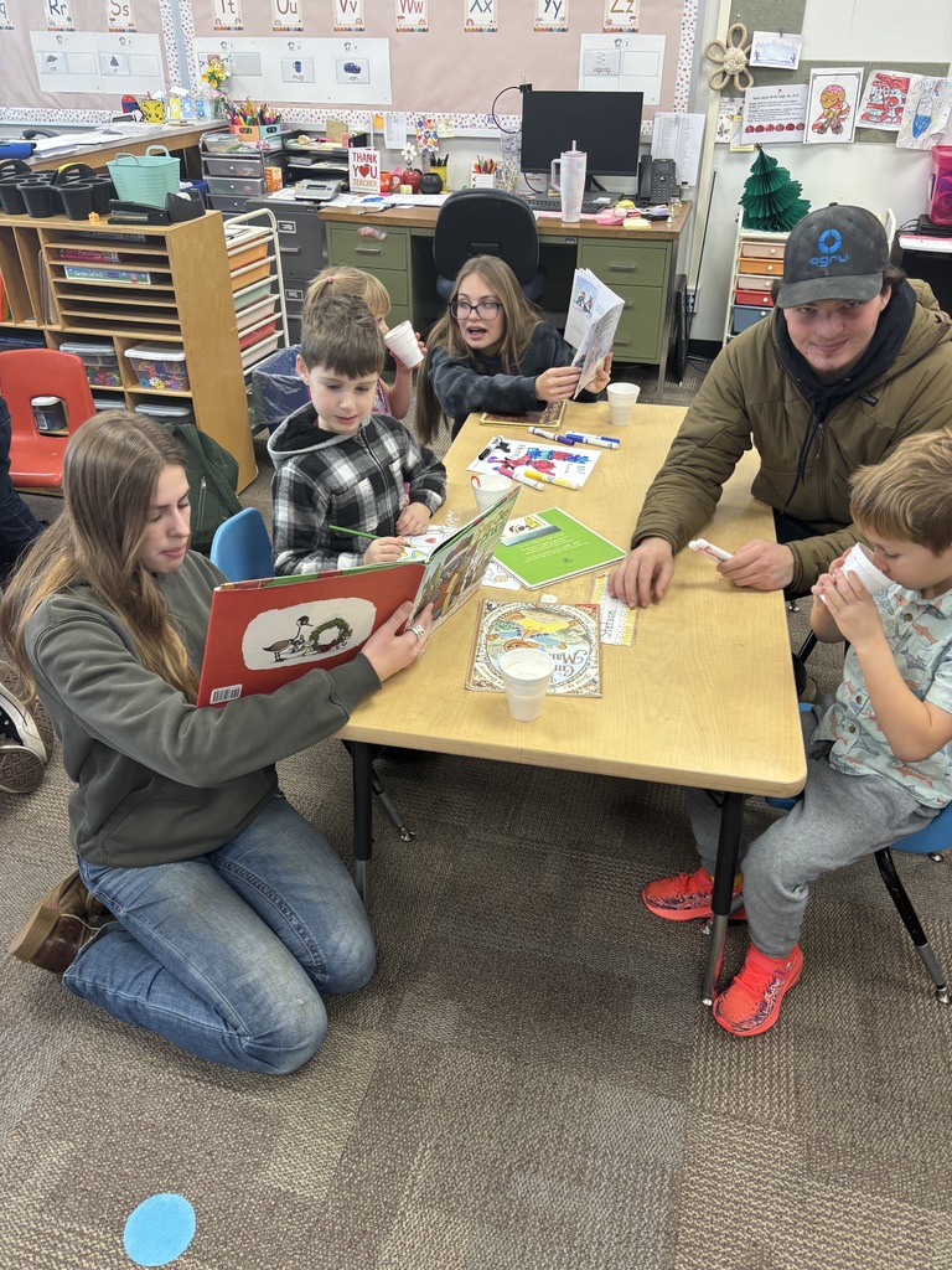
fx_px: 953
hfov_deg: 53.1
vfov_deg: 67.3
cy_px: 635
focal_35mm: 26
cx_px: 476
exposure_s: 1/60
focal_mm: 5.96
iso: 125
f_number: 1.6
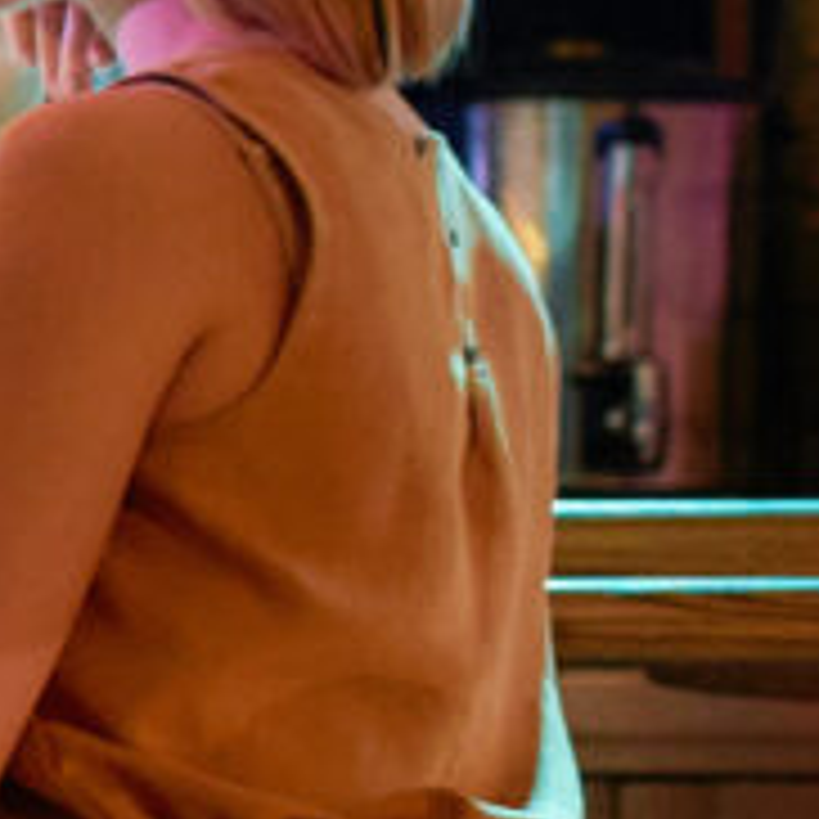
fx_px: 8940
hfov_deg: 4.4
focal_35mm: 334
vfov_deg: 5.2
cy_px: 11
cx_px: -3465
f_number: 3.2
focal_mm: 35
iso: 400
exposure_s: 1/100
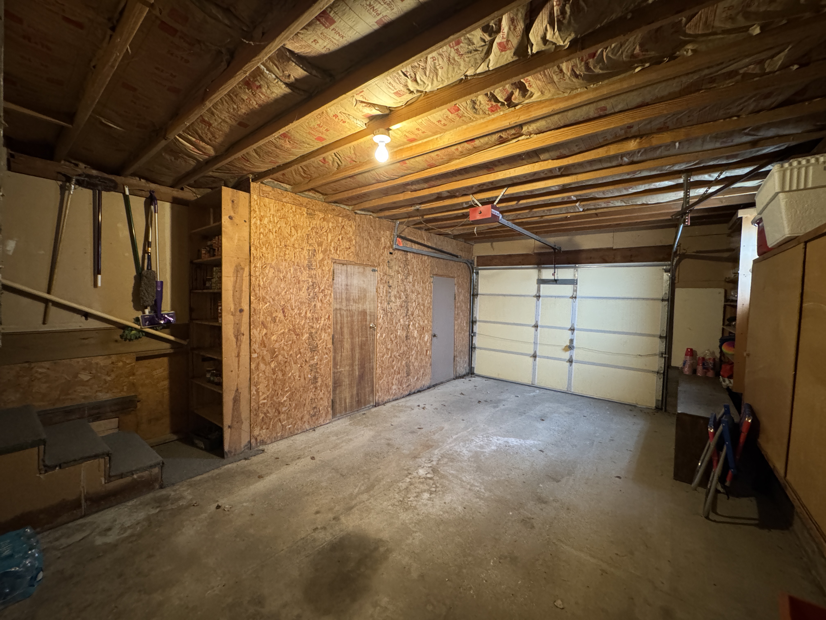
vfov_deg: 85.7
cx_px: 413
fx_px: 334
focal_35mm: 14
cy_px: 310
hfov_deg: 102.1
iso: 1000
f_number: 2.2
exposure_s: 1/40
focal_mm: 2.22
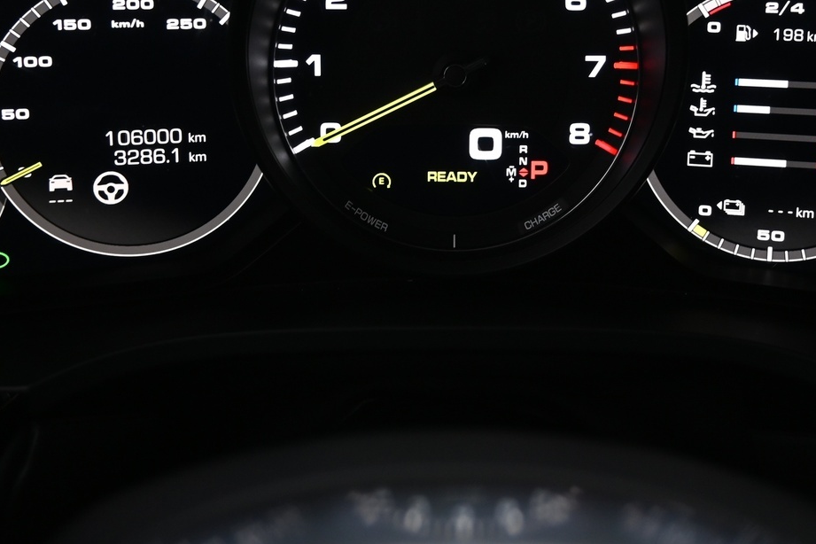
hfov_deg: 38.5
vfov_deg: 25.8
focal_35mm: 51
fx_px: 1166
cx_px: 447
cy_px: 103
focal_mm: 19.5
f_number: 3.8
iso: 560
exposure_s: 1/30
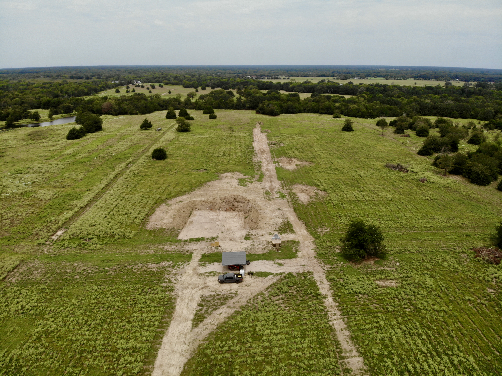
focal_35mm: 24
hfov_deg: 71.6
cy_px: 188
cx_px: 251
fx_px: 348
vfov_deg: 56.8
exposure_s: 1/965
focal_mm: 4.5
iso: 100
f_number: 2.8
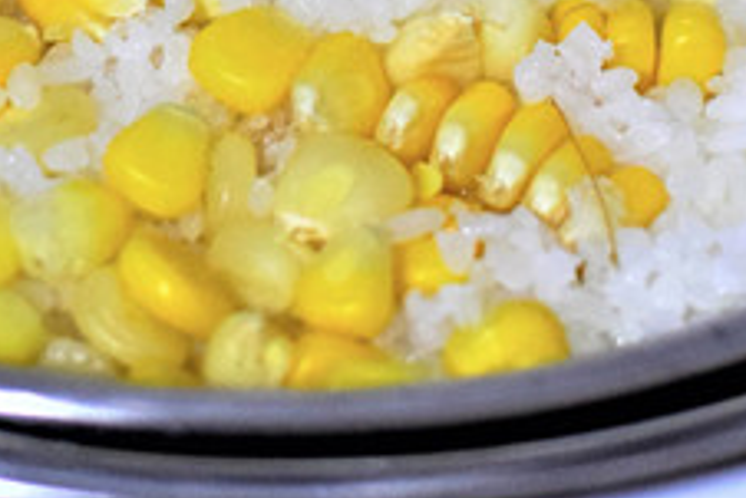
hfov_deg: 8.9
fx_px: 4810
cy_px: -139
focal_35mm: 232
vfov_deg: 5.9
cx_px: 241
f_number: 2.8
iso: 1600
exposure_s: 1/20
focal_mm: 50
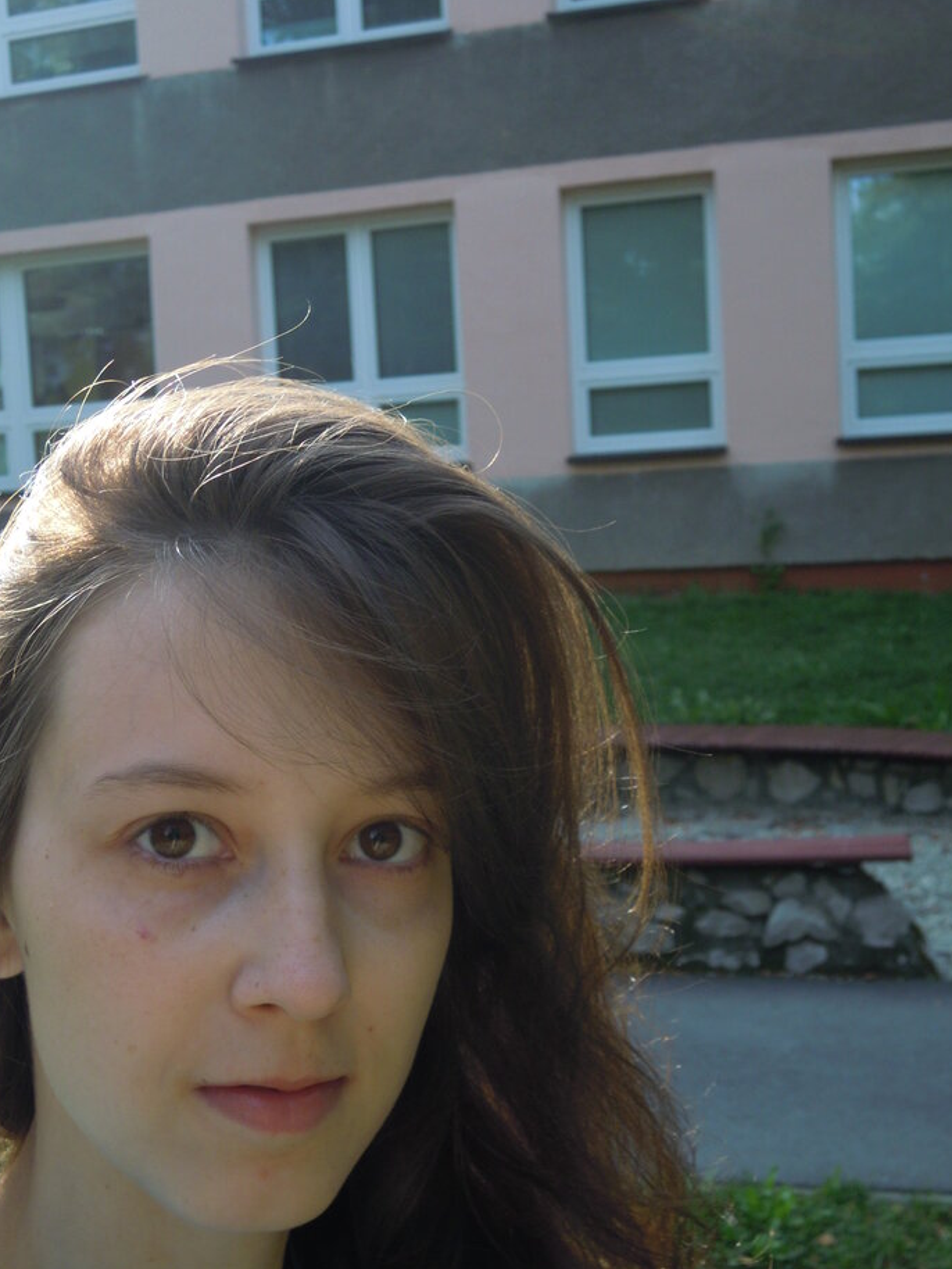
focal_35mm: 42
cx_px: 408
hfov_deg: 34.3
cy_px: 651
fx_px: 1539
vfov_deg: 44.8
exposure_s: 1/500
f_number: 2.8
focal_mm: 5.7
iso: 100
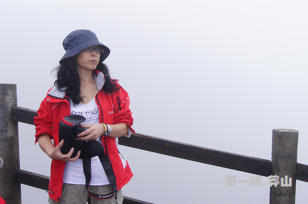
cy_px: 102
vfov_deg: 31.8
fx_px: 359
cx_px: 154
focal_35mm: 42
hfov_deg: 46.4
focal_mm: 28
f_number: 5
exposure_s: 1/4000
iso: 1600
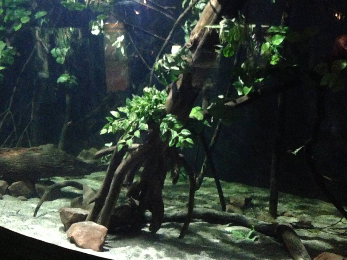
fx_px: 882
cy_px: 101
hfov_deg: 22.2
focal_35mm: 88
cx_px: 141
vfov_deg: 16.8
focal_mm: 4.12
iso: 1600
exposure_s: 1/20
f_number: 2.4
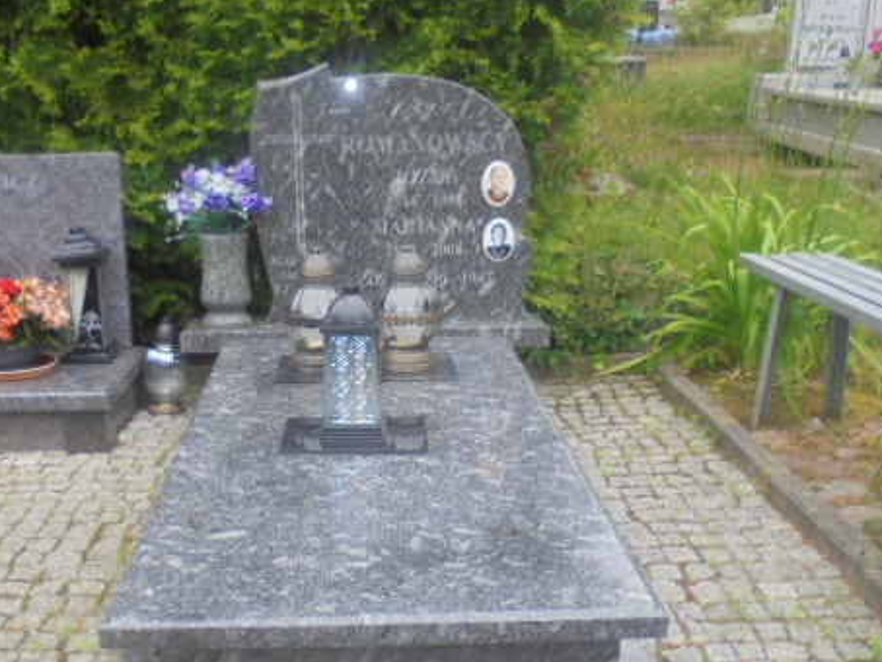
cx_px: 366
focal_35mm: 41
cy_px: 384
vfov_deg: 35.1
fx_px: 1045
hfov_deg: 45.6
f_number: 3.7
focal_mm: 5.3
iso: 100
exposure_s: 1/40
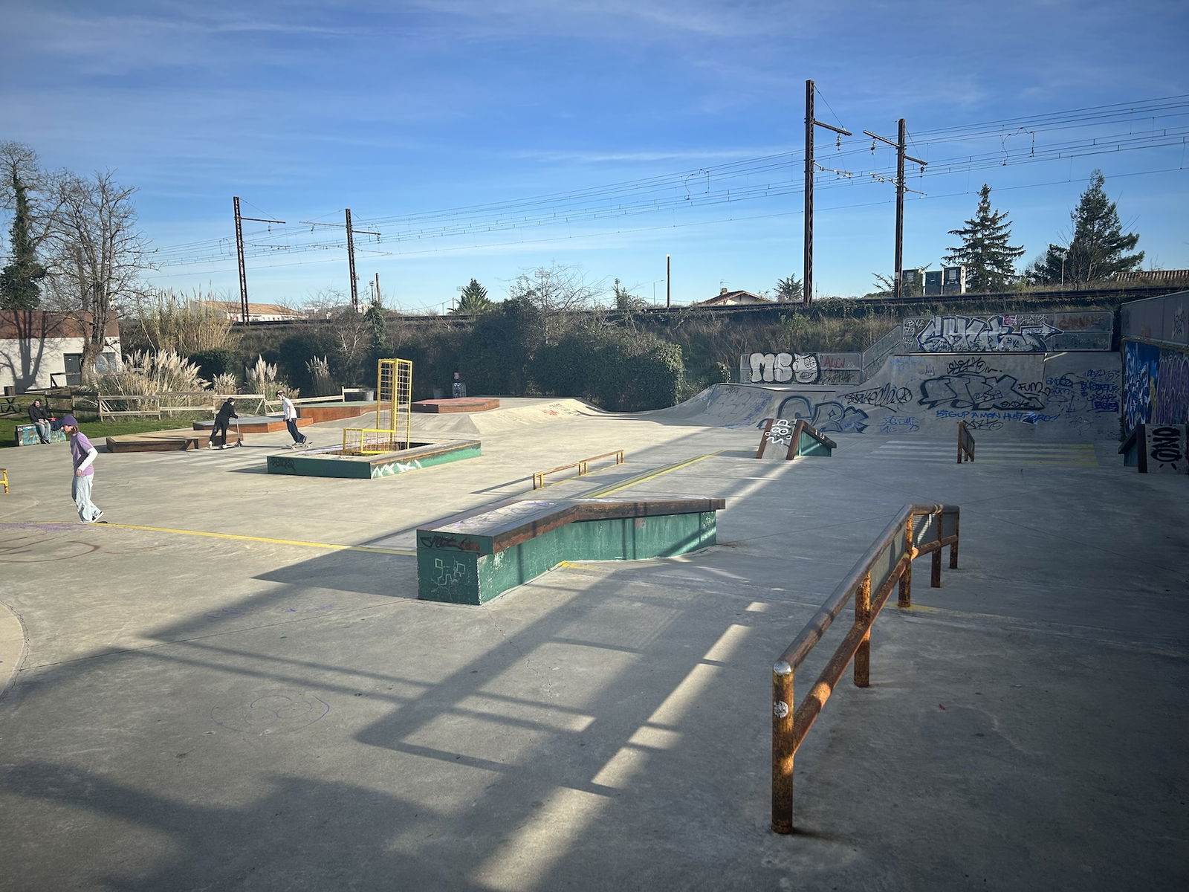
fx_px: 893
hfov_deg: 67.3
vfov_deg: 53.1
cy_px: 446
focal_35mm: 26
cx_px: 594
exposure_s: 1/3356
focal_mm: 5.7
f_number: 1.5
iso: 50
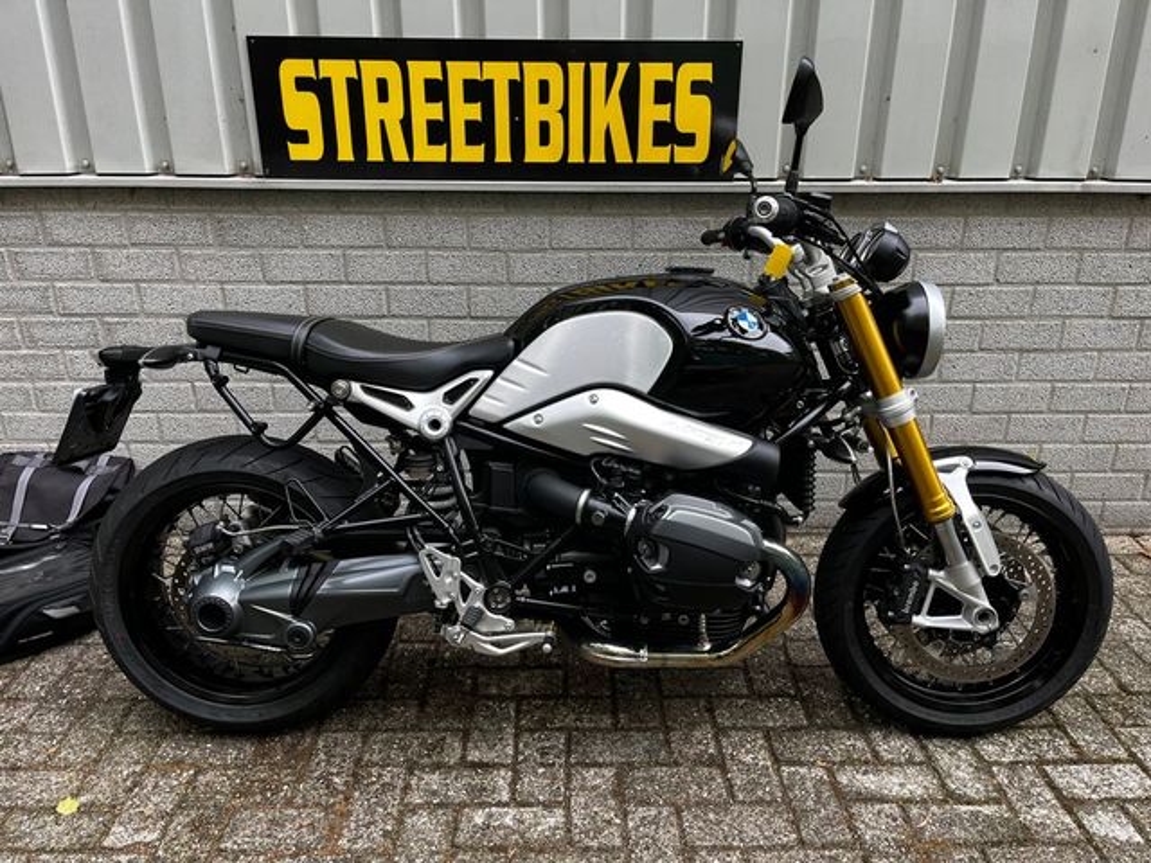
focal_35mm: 26
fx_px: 865
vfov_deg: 53.1
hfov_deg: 67.3
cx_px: 576
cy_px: 432
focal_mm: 5.1
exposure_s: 1/122
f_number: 1.6
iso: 64
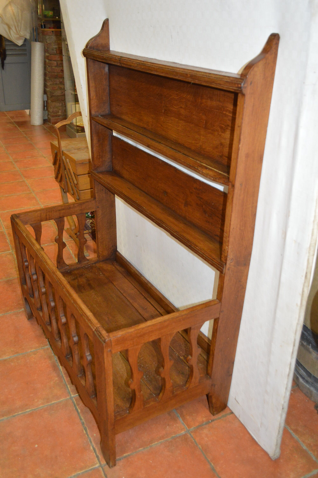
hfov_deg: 39.9
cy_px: 239
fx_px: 438
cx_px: 159
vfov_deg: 57.3
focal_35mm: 33
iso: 1400
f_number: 3.8
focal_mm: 22
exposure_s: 1/60
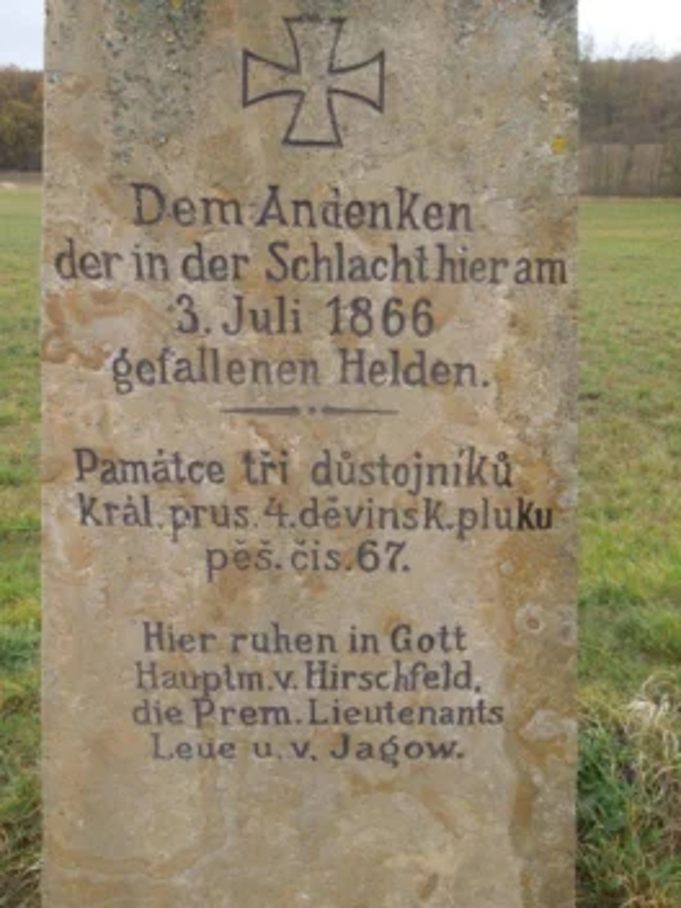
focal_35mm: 25
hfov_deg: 54.9
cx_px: 340
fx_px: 656
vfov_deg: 69.4
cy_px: 454
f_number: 3.3
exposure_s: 1/640
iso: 400
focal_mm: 4.5
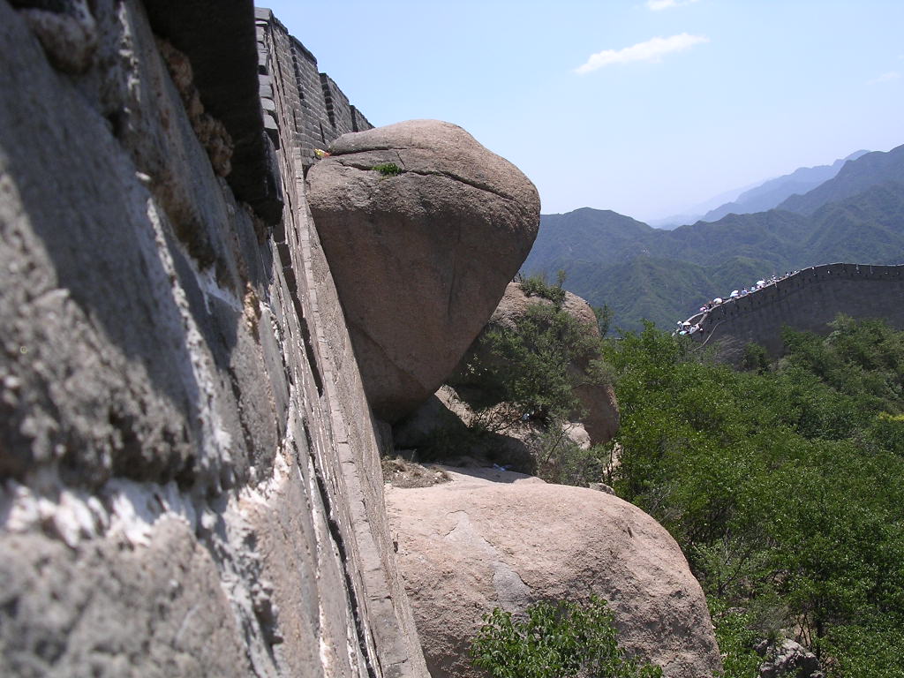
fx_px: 992
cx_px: 452
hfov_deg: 49.0
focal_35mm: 38
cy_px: 339
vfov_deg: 37.7
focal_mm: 5.8
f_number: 5.6
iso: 100
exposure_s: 1/252
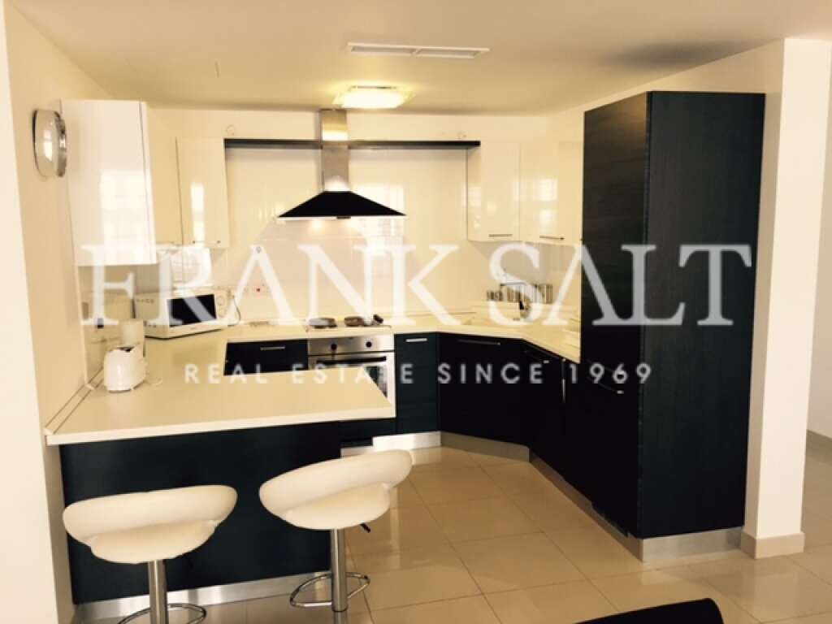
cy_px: 312
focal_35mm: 29
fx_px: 697
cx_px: 416
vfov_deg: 48.2
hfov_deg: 61.7
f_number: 2.2
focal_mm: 4.15
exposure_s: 1/30
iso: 80
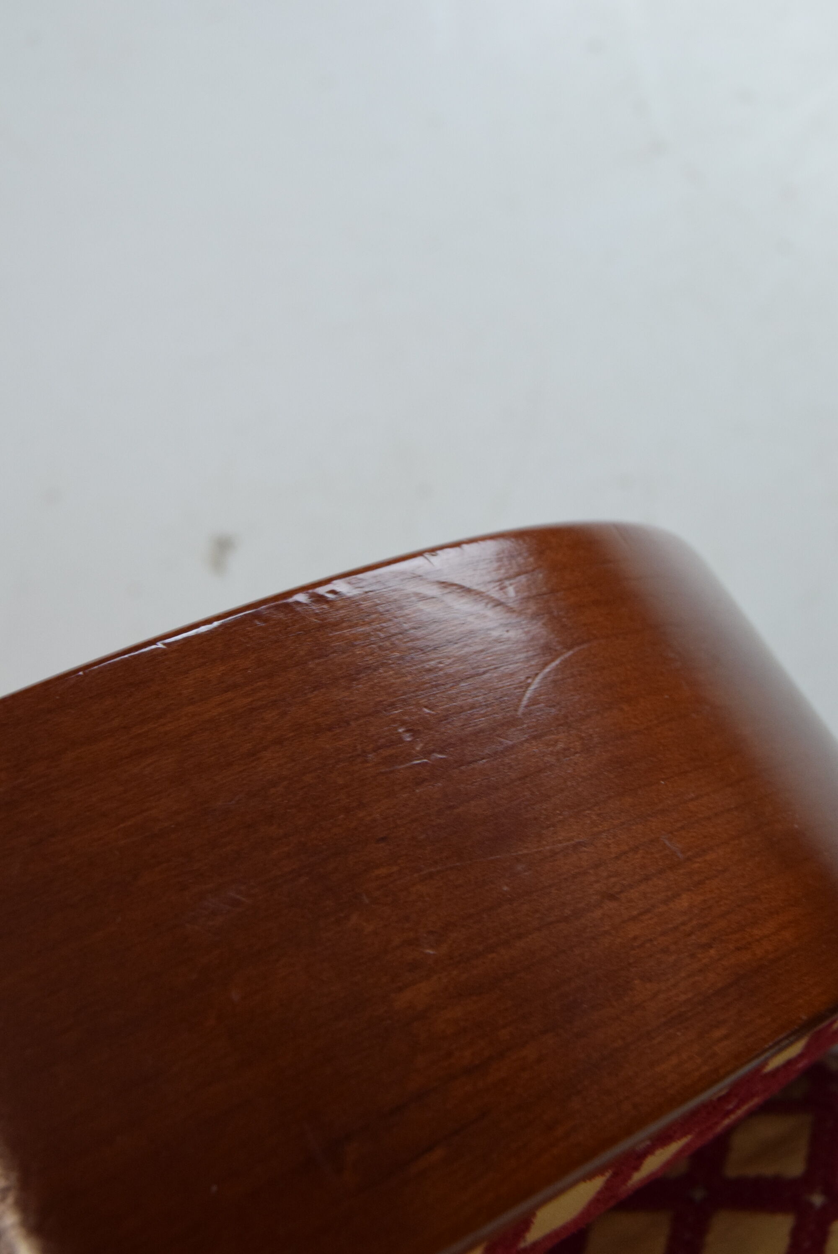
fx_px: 1568
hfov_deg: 29.9
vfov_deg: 43.6
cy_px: 627
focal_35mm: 45
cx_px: 419
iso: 1600
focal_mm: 30
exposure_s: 1/200
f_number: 7.1
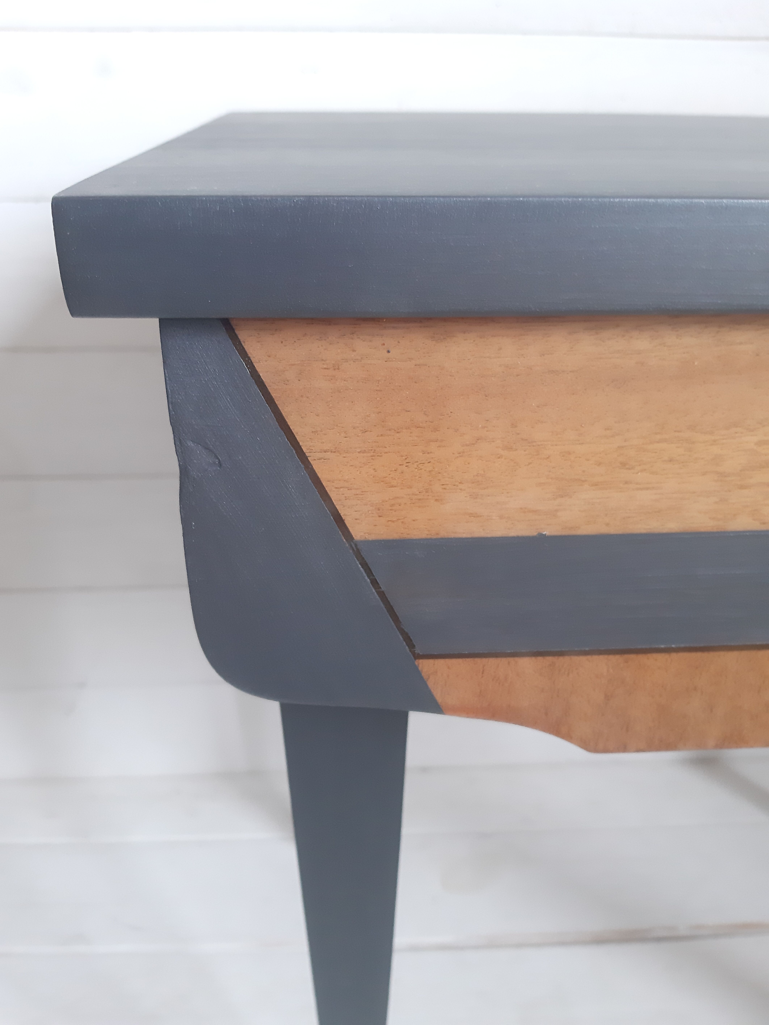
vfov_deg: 65.3
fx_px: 800
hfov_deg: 51.4
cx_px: 384
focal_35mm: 27
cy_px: 512
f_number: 1.7
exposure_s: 1/15
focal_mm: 3.93
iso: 200
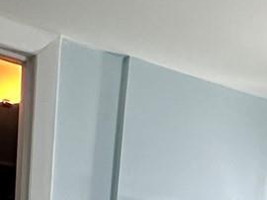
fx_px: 640
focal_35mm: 83
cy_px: 469
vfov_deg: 13.4
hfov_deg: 23.6
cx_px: 142
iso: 250
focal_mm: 2.22
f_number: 2.2
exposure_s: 1/60
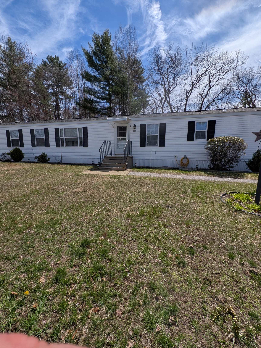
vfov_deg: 106.2
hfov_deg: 89.9
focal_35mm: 13
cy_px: 174
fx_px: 131
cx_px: 130
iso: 31
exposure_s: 1/1739
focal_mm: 1.54
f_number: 2.2
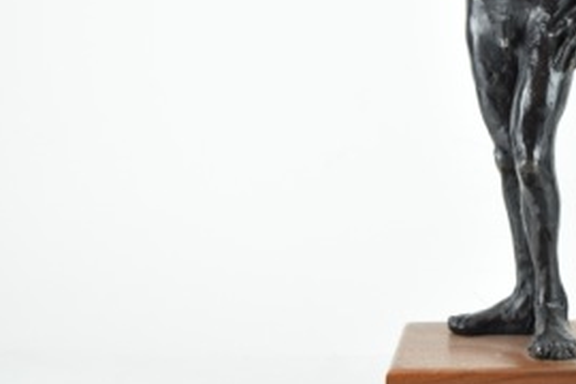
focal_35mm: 121
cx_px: 508
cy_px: 48
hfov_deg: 16.7
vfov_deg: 11.3
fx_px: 1936
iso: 800
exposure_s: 1/125
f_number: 5.6
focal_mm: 34
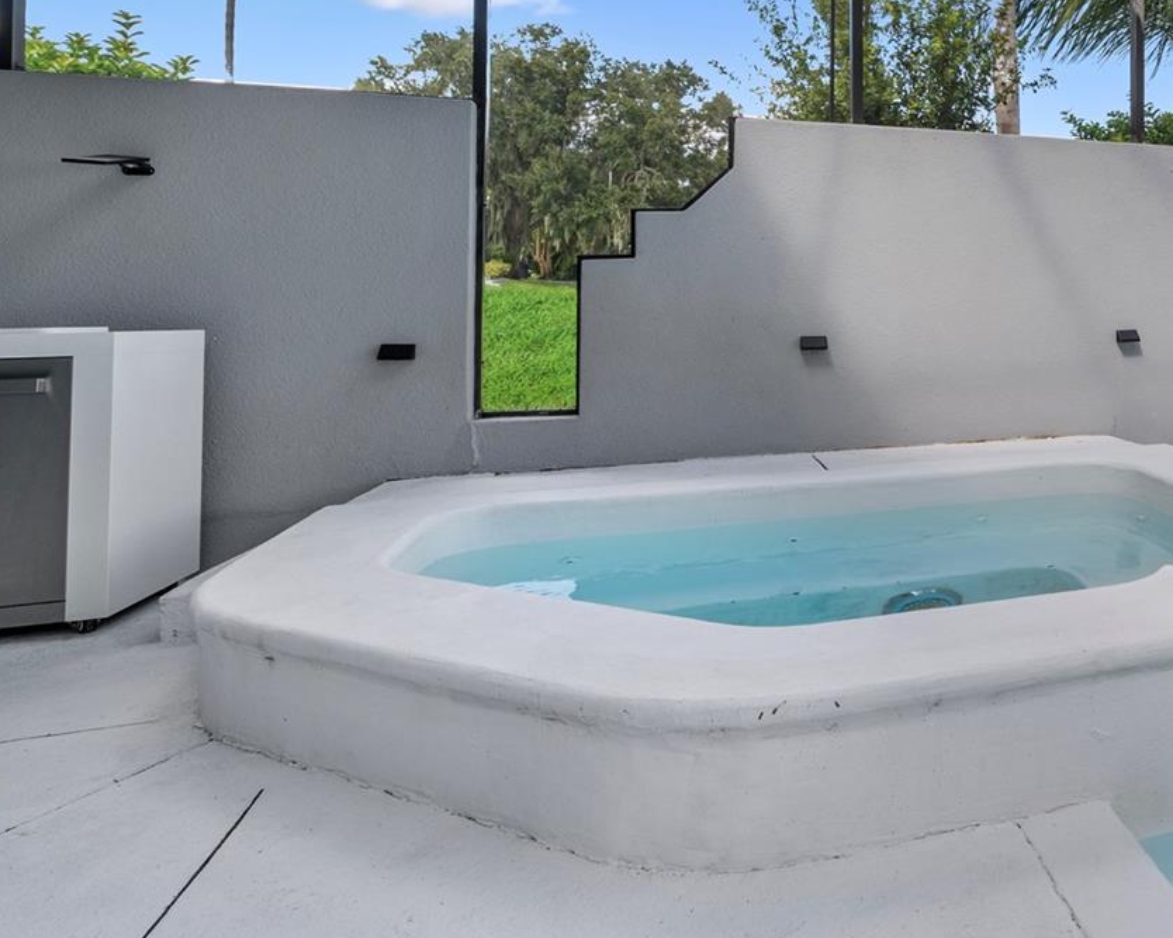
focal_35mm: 27
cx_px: 1090
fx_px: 937
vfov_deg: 51.4
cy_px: 262
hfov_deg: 54.4
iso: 100
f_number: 9
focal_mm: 10
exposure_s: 1/100
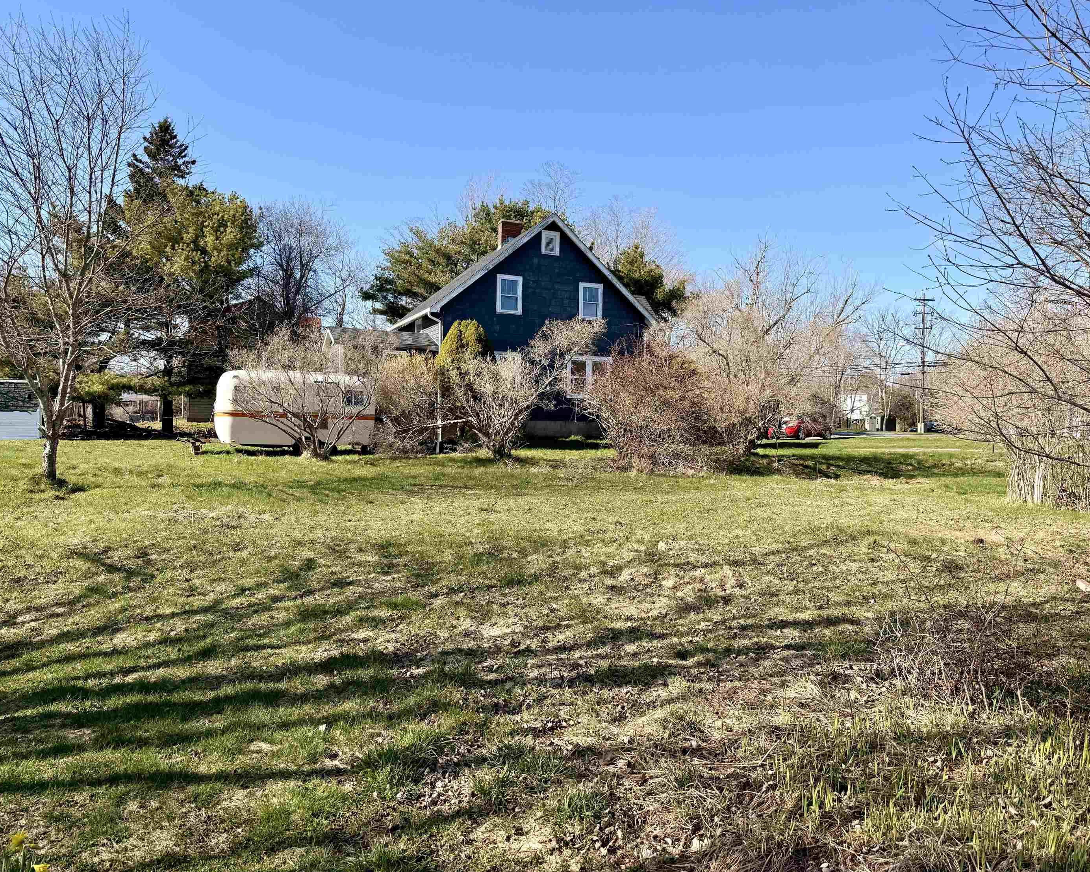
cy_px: 421
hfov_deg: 65.9
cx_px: 601
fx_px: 839
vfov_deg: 54.9
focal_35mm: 26
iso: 80
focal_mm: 6.76
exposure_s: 1/3021
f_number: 1.78
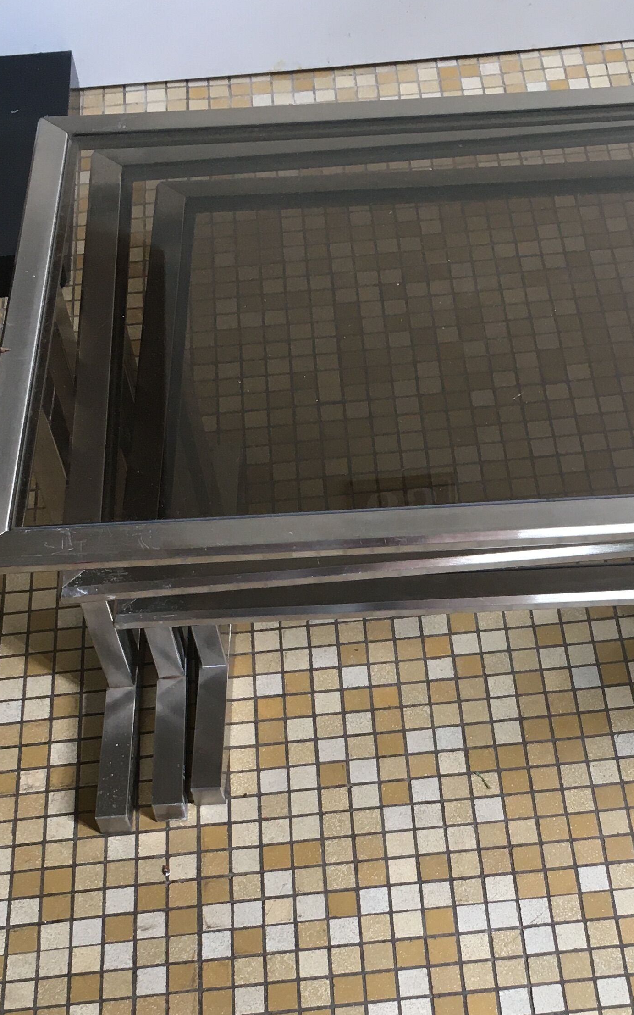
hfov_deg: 23.0
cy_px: 736
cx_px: 446
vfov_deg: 35.6
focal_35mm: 56
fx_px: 1548
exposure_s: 1/33
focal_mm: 4.15
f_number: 2.2
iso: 64
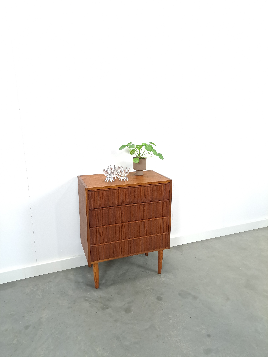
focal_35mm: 24
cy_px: 178
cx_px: 134
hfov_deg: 56.8
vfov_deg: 71.6
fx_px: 248
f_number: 1.8
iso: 400
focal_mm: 5.23
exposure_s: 1/50
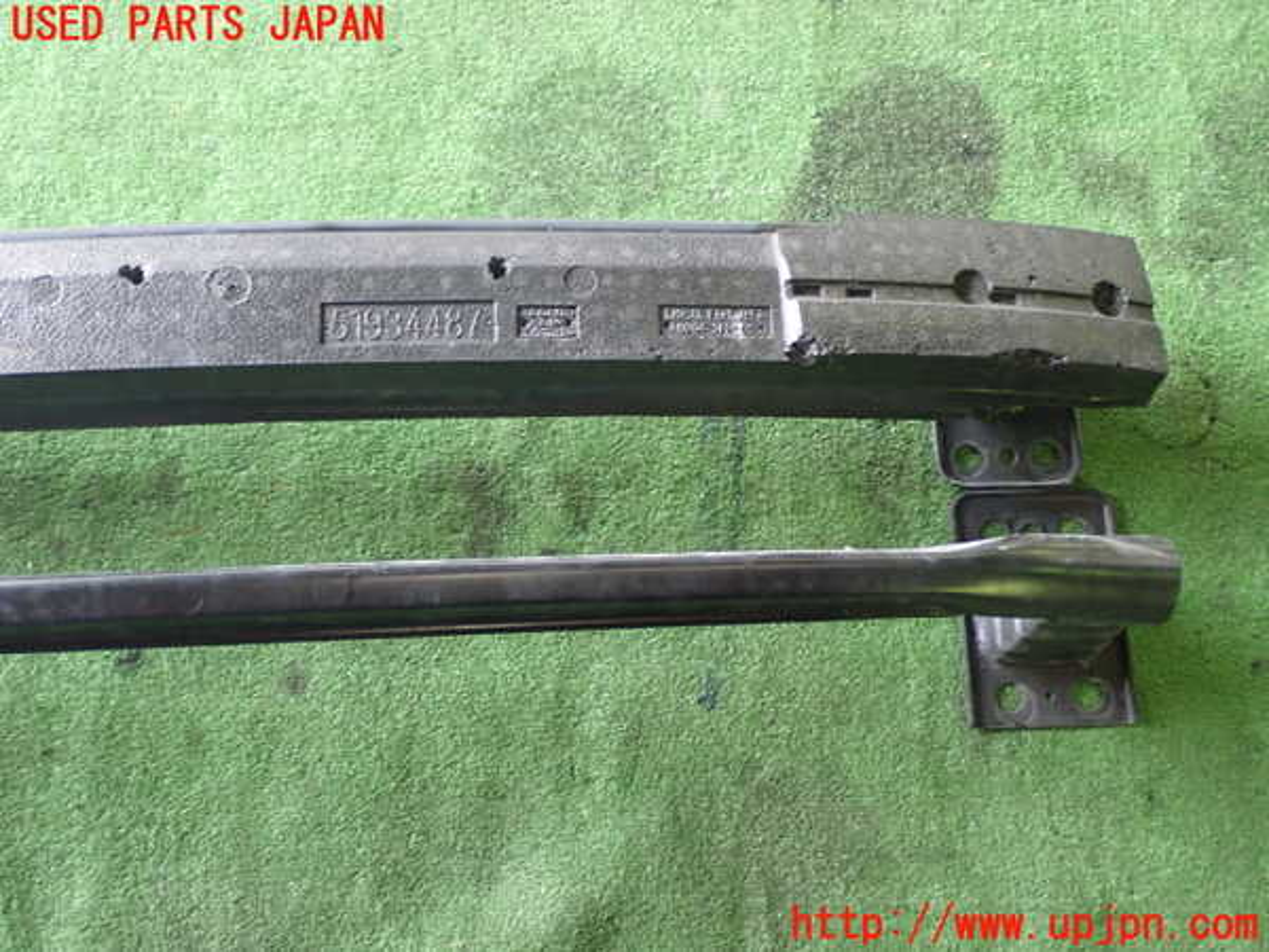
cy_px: 476
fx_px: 1723
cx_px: 634
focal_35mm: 47
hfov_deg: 40.4
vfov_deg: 30.9
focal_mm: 8.4
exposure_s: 1/20
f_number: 3.1
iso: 800
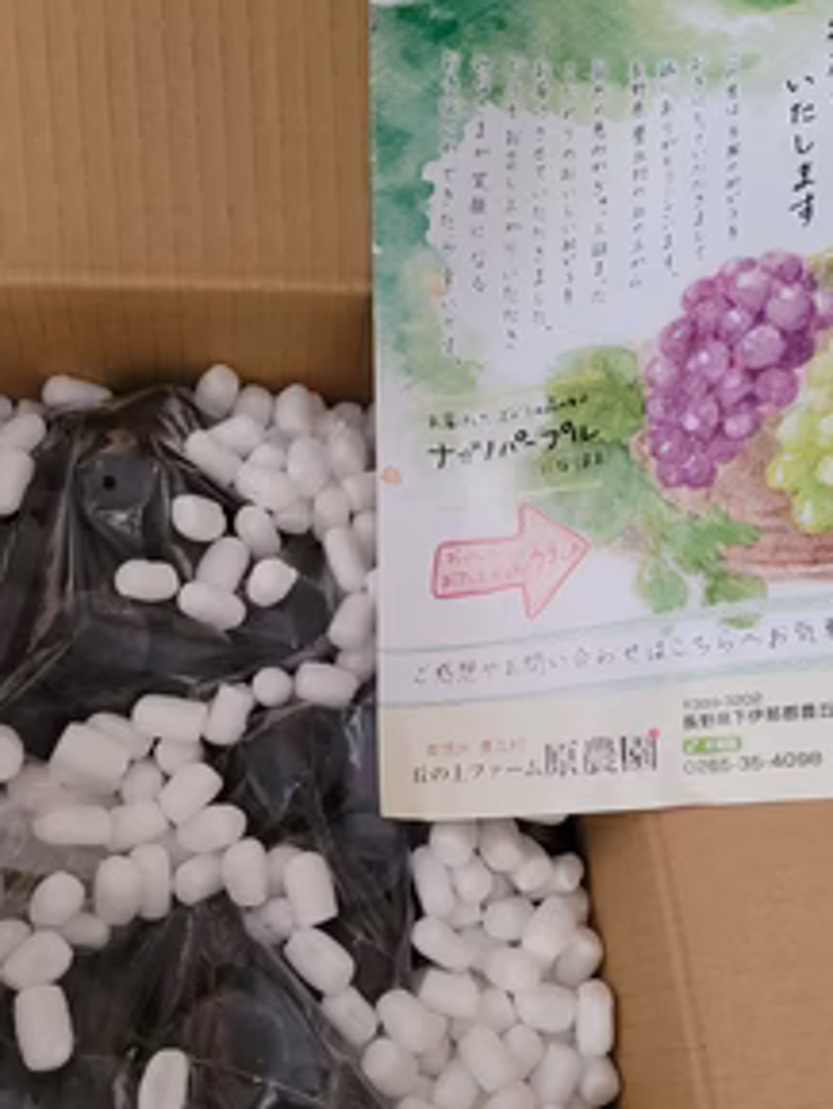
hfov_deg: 39.6
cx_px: 461
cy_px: 660
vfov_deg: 51.0
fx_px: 1154
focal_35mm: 36
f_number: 1.8
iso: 640
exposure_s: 1/33
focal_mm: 5.4
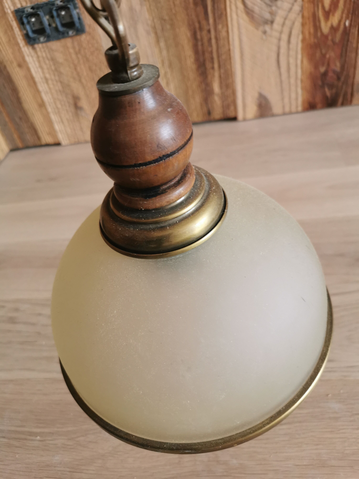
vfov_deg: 65.3
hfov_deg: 51.4
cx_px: 180
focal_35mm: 27
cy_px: 240
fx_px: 373
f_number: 1.8
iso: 160
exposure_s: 1/100
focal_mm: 5.58
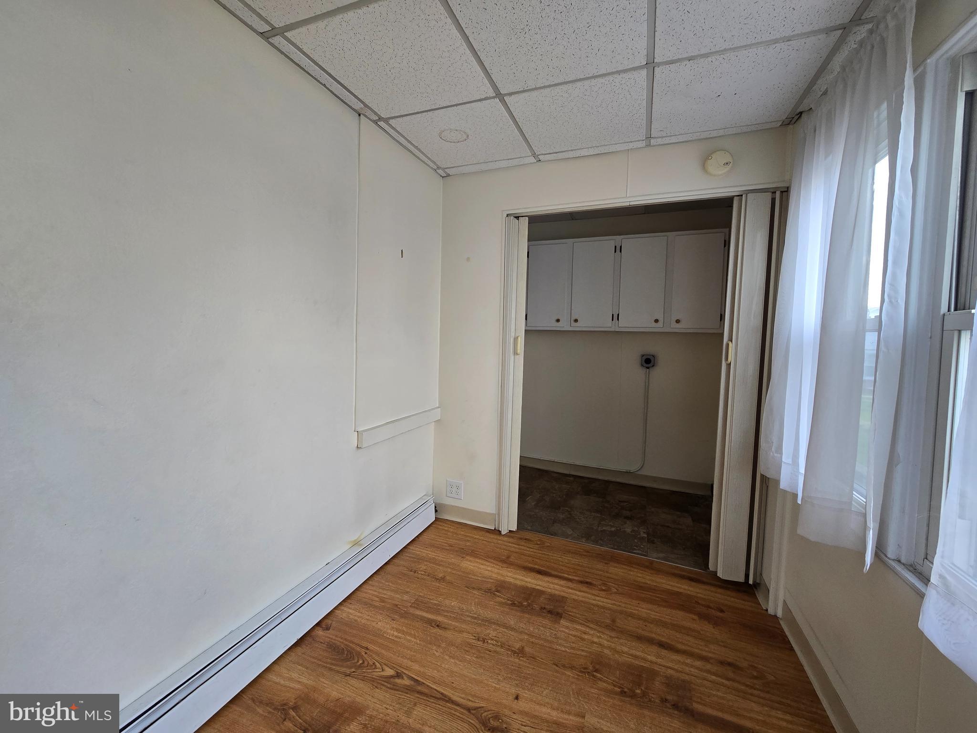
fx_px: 367
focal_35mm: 13
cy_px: 366
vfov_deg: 89.9
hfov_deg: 106.2
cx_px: 488
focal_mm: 2.2
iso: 125
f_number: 2.2
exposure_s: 1/60
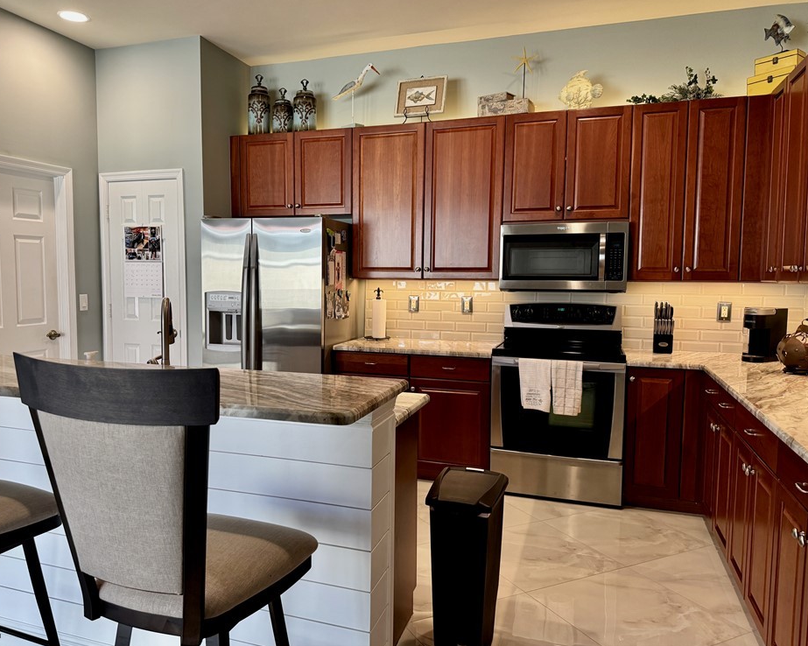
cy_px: 315
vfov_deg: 54.9
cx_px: 365
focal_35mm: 26
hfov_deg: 65.9
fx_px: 622
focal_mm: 6.76
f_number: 1.78
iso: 160
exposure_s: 1/109
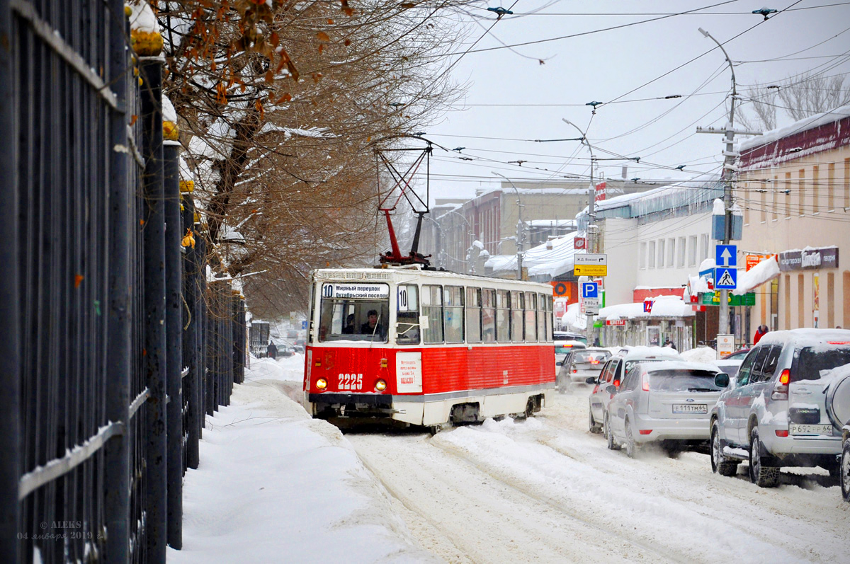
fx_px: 2052
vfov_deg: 15.7
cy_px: 282
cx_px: 425
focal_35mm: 87
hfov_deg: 23.4
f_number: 5.6
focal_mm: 58
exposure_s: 1/250
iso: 200
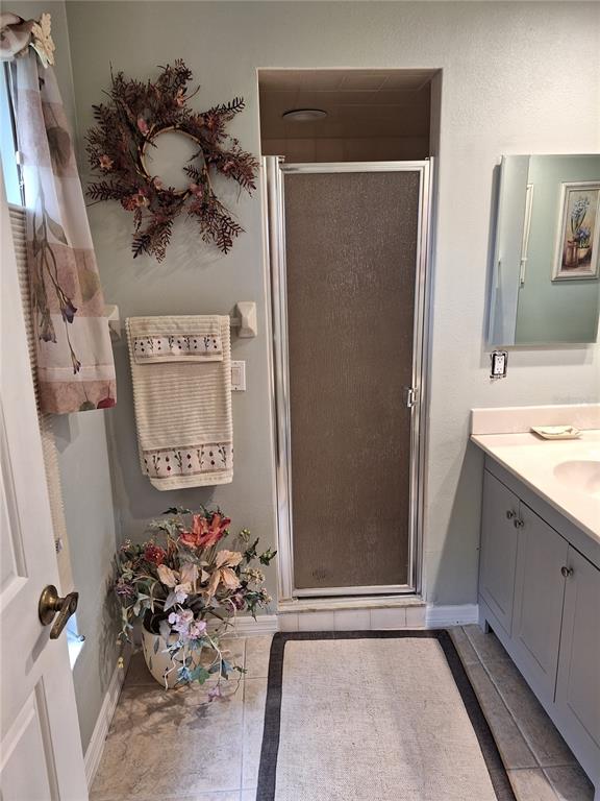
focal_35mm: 23
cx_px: 300
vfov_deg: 73.9
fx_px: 532
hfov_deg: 58.9
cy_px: 400
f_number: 1.8
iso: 125
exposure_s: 1/40
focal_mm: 5.54
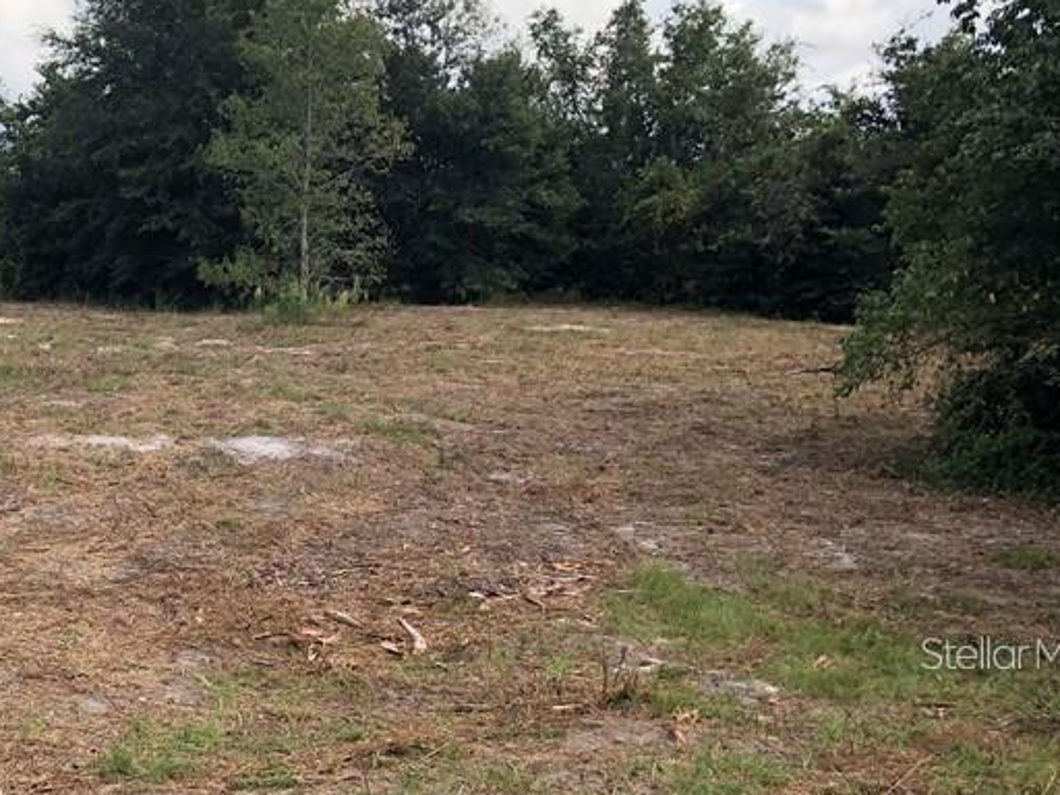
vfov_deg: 25.6
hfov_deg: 32.2
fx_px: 1715
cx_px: 56
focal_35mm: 56
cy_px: 652
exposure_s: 1/762
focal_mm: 3.99
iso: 20
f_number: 1.8
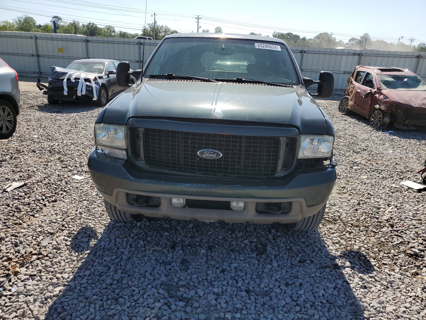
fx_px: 320
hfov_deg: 67.3
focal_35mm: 26
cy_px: 160
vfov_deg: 53.1
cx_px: 213
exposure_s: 1/5000
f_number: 1.5
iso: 50
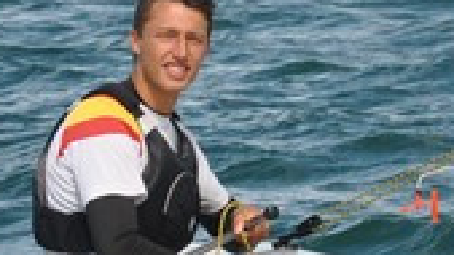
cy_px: 105
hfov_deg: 4.5
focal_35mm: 483
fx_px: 5819
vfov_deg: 2.5
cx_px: 518
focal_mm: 65
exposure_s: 1/500
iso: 100
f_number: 5.6
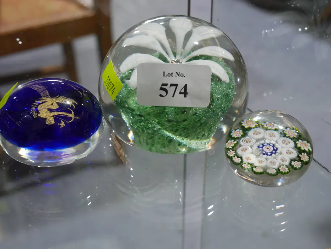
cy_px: 124
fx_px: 555
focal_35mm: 58
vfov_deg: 25.3
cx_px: 166
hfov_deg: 33.2
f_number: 6.3
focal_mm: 29
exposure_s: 1/60
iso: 1000
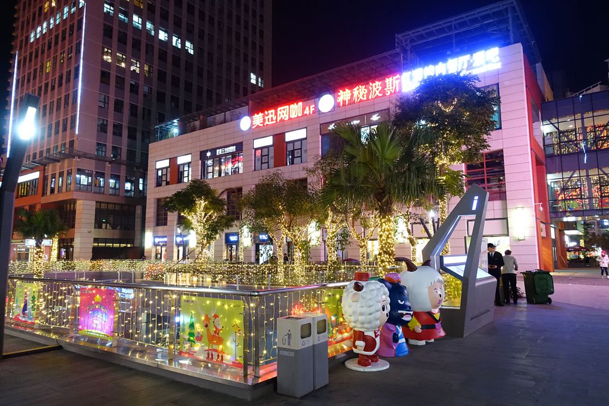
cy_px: 203
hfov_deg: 73.7
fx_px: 406
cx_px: 304
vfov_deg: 53.1
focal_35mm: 24
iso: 1250
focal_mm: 8.8
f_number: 2.8
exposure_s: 1/20
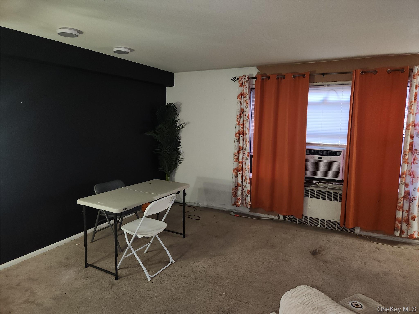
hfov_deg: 73.9
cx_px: 210
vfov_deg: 58.9
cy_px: 157
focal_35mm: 23
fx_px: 278
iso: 125
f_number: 1.8
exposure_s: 1/17
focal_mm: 5.4
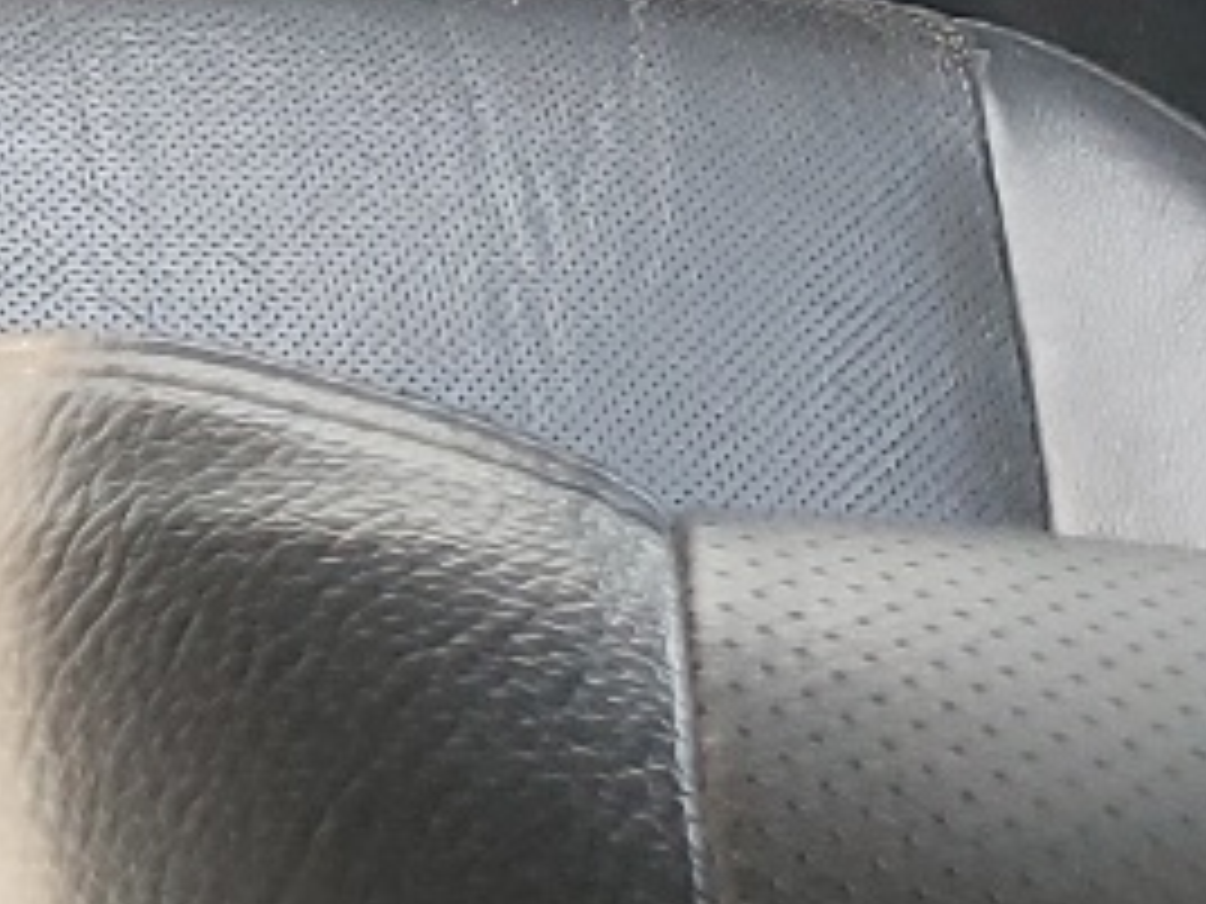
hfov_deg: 11.2
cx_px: -1422
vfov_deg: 9.4
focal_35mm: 155
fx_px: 5400
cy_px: -247
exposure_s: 1/120
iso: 61
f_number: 1.5
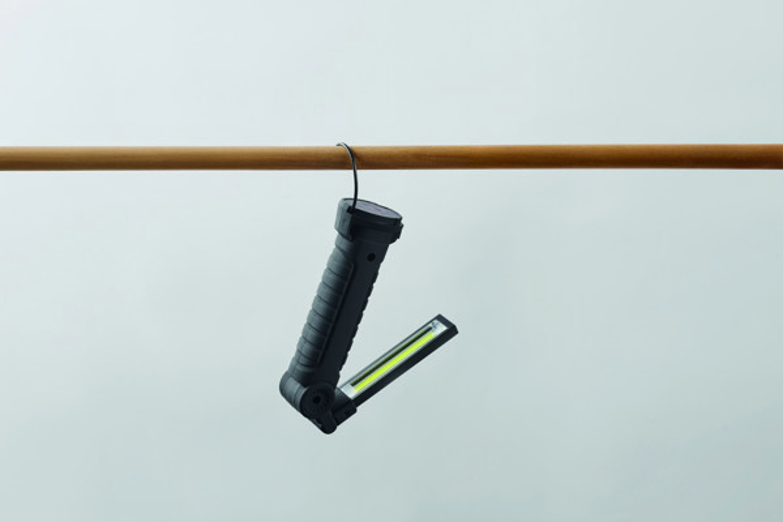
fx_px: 1849
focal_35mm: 85
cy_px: 261
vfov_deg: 16.1
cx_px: 392
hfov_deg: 23.9
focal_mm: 85
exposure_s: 1/125
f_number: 13
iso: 160
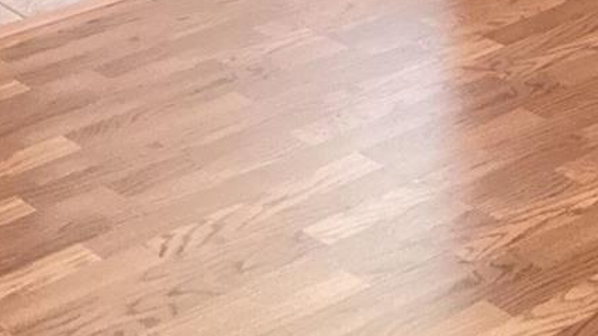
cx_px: 328
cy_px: -425
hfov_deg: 17.6
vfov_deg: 9.1
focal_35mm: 122
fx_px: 1934
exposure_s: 1/60
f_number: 2.4
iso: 320
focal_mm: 3.3
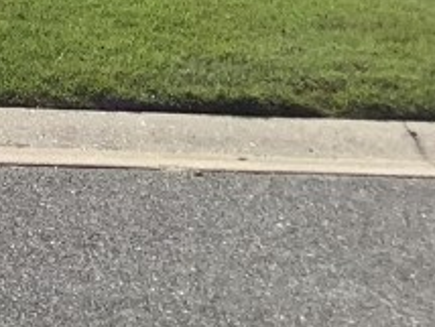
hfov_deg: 12.2
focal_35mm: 148
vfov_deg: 9.3
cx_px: -360
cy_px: -349
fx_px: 1862
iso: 25
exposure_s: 1/3268
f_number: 2.4
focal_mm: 3.3
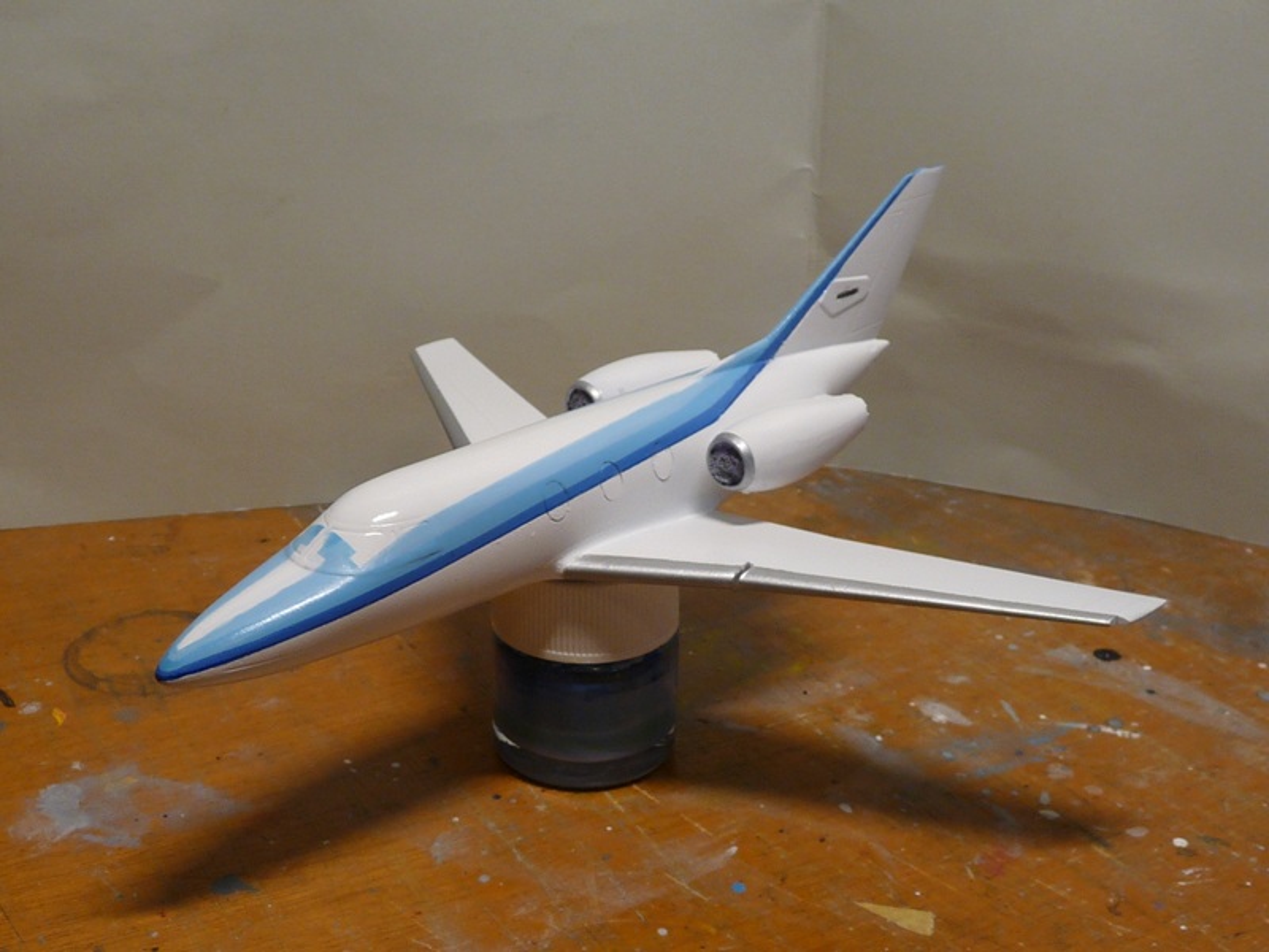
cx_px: 634
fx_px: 1760
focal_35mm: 48
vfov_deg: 30.3
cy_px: 476
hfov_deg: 39.7
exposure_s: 1/30
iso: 100
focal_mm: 4.8
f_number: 2.8
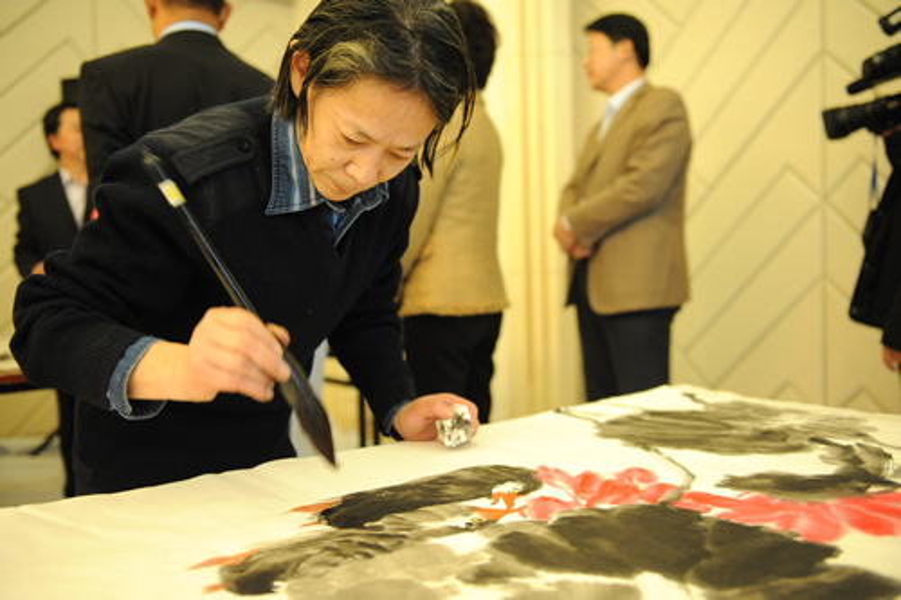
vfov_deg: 37.8
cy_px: 300
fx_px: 876
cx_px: 450
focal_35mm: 35
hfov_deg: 54.5
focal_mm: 35
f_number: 2.8
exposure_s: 1/160
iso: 2500
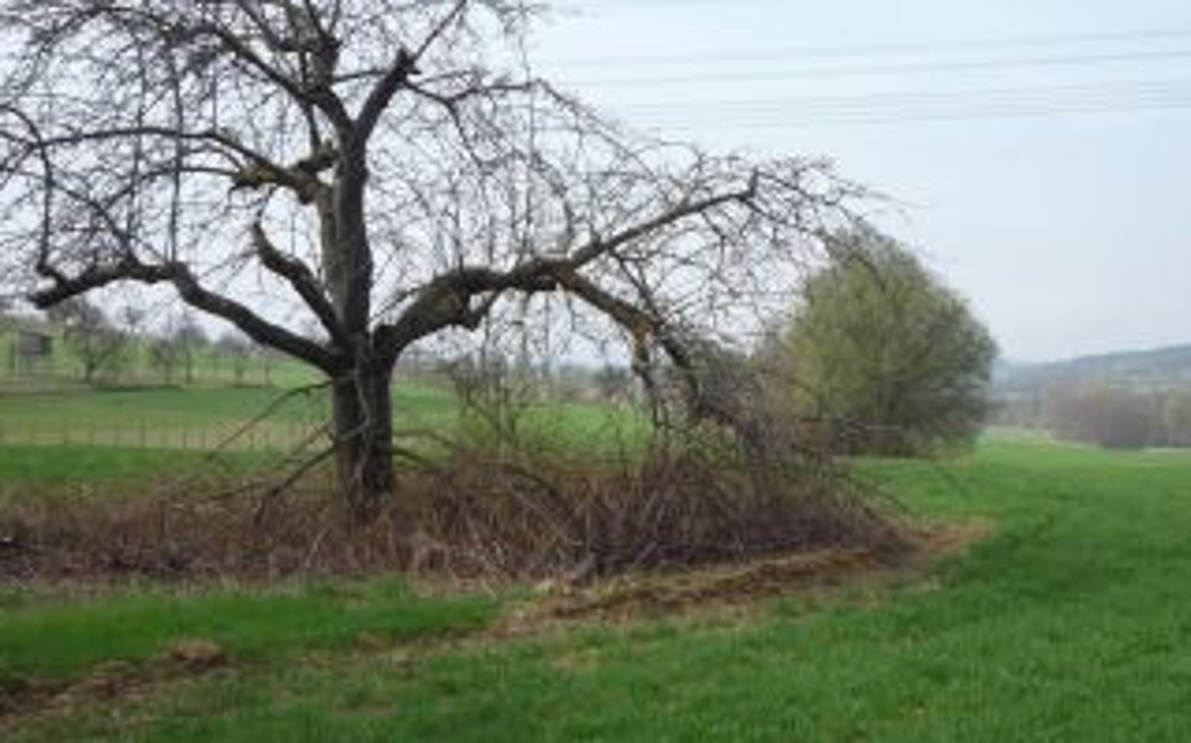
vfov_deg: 21.9
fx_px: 1914
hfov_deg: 34.2
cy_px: 254
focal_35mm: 59
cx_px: 810
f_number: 4.5
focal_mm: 5.2
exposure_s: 1/400
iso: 100
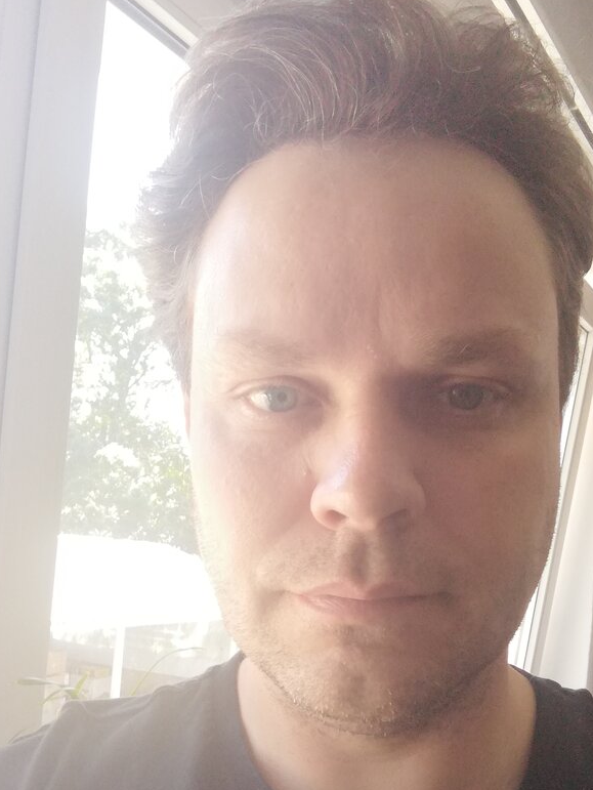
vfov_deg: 44.0
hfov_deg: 34.4
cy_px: 540
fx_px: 959
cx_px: 319
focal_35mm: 42
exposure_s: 1/50
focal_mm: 2.82
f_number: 2
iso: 100
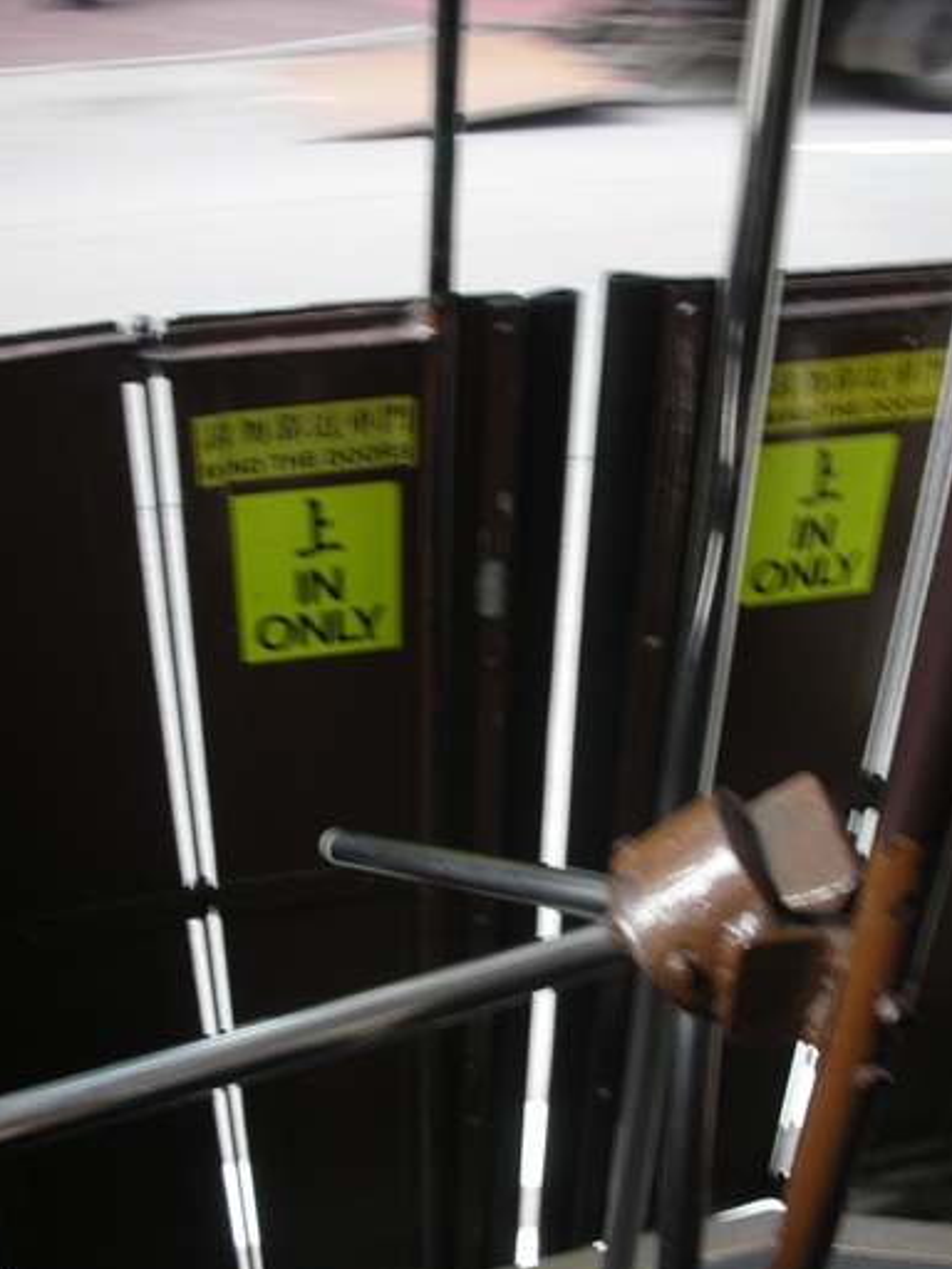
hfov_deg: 35.1
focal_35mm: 41
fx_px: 1503
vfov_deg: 45.6
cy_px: 741
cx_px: 536
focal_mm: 5.8
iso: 50
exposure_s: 1/12
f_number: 3
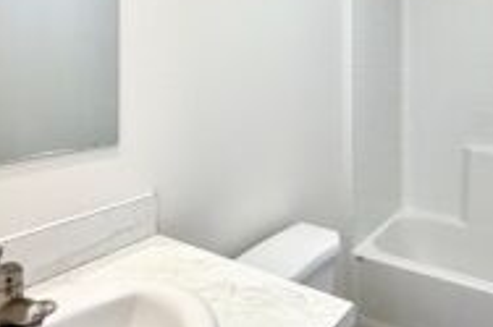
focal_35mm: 31
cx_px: 283
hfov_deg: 60.0
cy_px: 63
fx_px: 424
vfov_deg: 40.4
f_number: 2.2
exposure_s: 1/120
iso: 160
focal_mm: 2.22
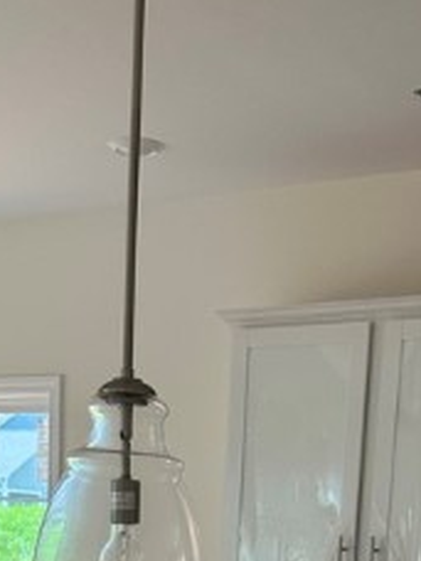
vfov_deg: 21.7
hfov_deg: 18.2
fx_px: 1313
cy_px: 738
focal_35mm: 81
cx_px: 204
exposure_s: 1/244
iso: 80
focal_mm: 6.86
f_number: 1.78
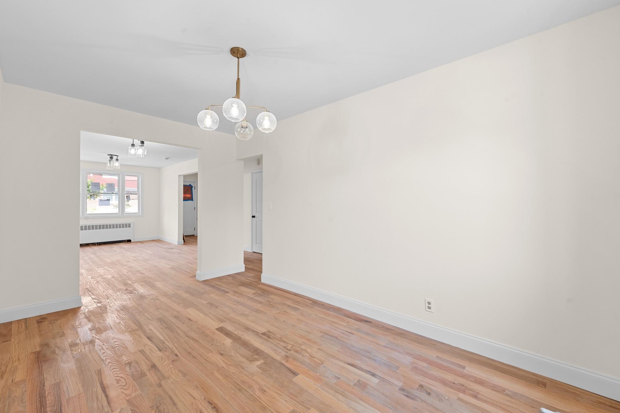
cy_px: 206
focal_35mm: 14
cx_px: 310
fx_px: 241
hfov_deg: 104.3
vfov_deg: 81.2
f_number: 10
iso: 400
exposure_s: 1/5
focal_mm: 14
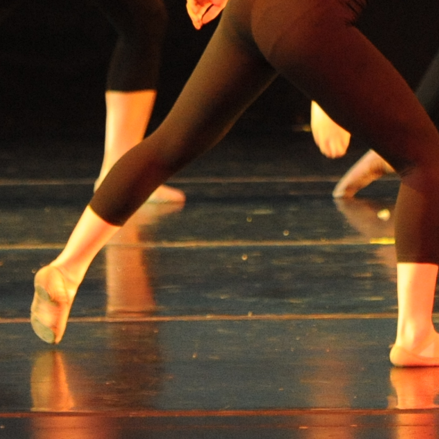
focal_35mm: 632
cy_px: -316
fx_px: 9068
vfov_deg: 2.8
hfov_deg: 2.8
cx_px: 416
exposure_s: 1/320
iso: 3200
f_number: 2.8
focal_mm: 135
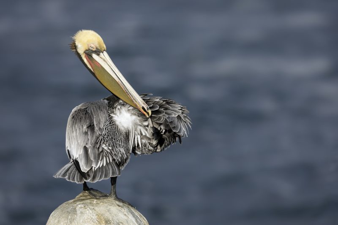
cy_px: 112
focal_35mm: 652
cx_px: 169
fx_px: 6120
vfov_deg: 2.1
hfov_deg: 3.2
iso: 1000
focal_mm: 652
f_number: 8
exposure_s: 1/2500
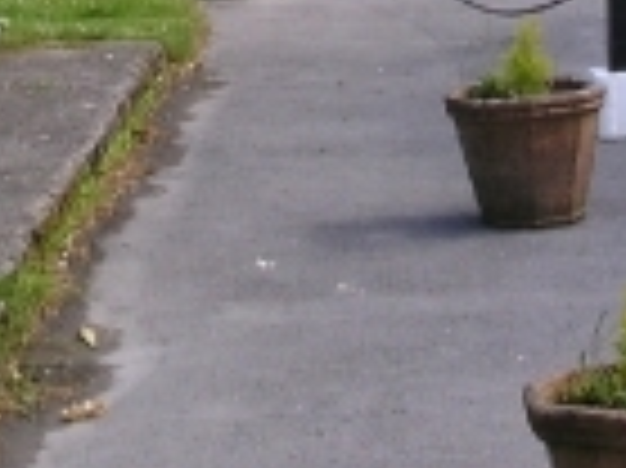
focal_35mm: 164
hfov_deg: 12.0
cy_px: -362
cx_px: 207
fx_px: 2963
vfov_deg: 8.7
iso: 100
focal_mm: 7.8
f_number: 5.6
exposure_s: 1/180
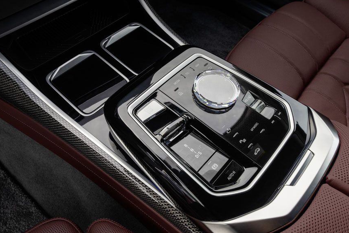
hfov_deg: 65.4
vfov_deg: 46.4
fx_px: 272
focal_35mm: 28
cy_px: 125
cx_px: 161
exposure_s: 1/30
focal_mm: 24
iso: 400
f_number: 11
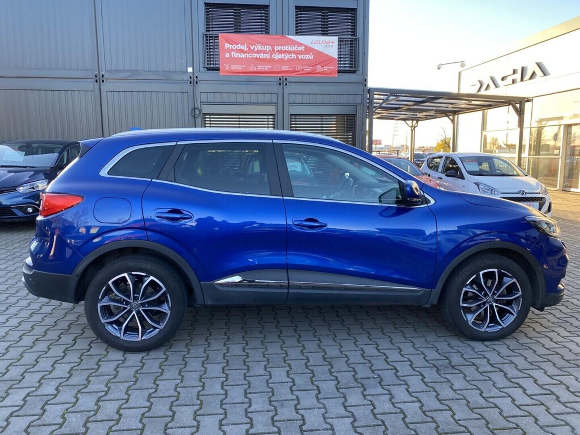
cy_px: 218
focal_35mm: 26
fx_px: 436
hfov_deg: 67.3
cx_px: 290
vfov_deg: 53.1
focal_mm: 4.25
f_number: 1.8
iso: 32
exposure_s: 1/122
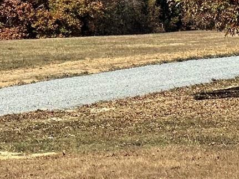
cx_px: -80
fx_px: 2526
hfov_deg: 5.4
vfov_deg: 4.0
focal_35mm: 366
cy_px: -187
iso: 32
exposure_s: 1/867
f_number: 2.8
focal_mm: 9
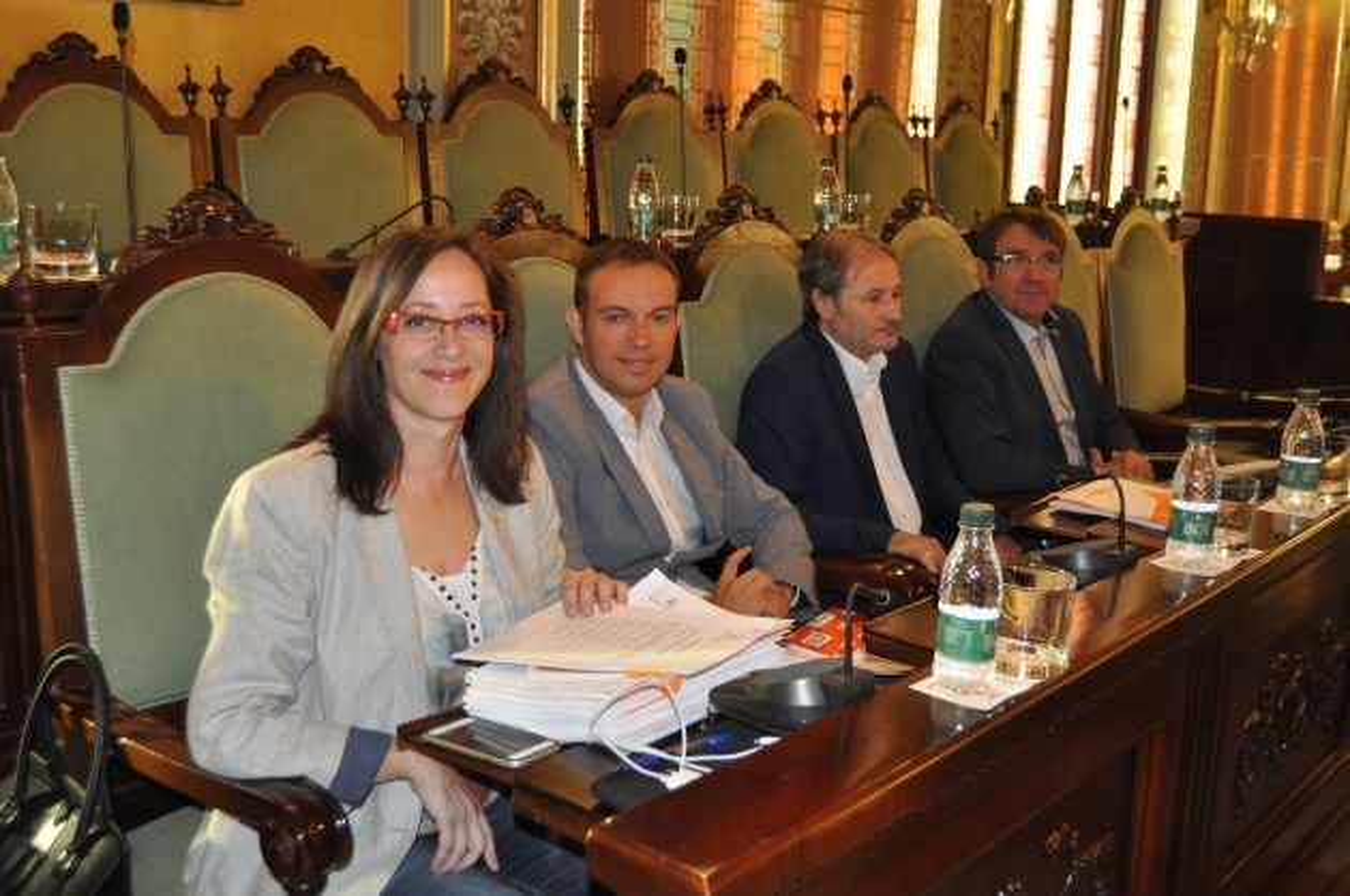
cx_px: 675
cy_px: 448
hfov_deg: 49.6
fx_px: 1460
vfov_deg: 34.1
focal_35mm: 39
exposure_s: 1/60
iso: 800
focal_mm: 26
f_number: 4
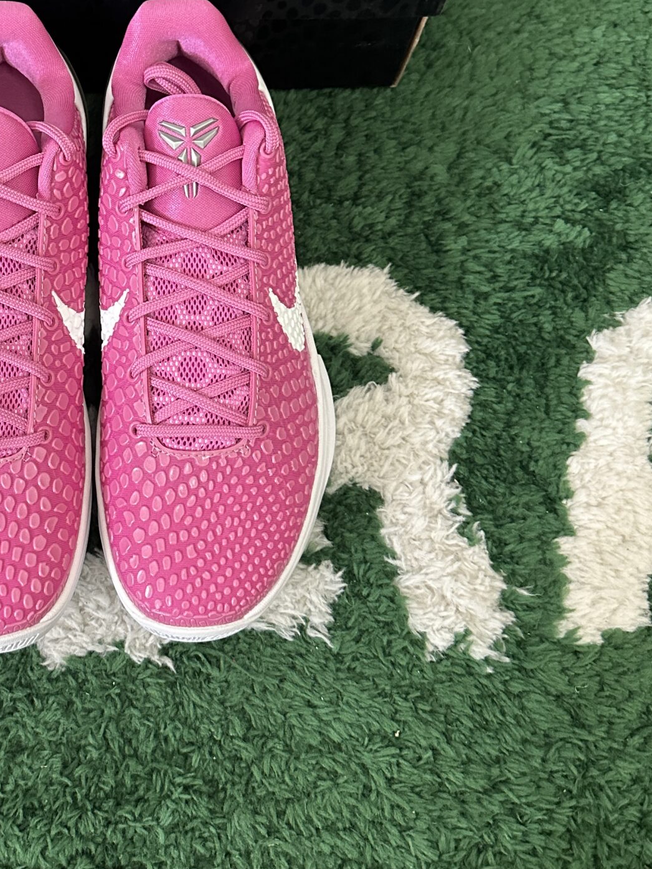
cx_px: 115
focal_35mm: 44
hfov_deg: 31.9
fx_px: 1105
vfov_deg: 42.2
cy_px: 266
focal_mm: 6.86
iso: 500
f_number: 1.78
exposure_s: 1/50
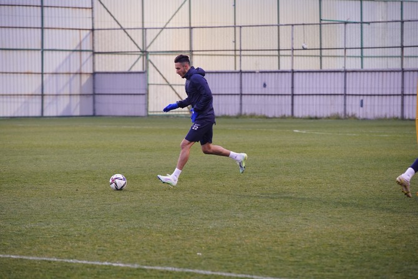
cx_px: 209
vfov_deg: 6.9
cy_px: 140
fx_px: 2323
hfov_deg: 10.3
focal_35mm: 200
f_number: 4.5
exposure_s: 1/400
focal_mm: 200
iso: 4000
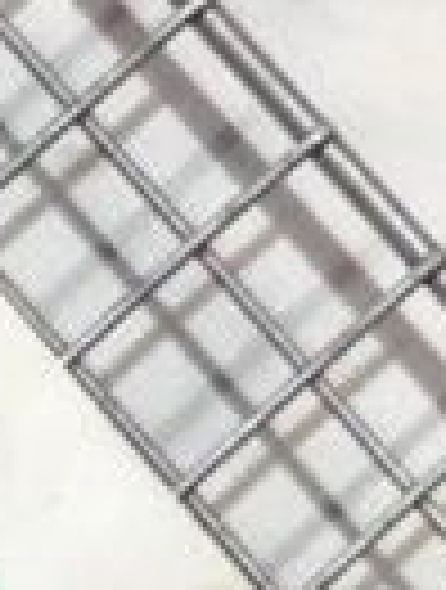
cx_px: -320
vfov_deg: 4.8
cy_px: 2144
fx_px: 6496
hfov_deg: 3.9
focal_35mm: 380
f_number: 2.4
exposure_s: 1/40
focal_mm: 6
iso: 100
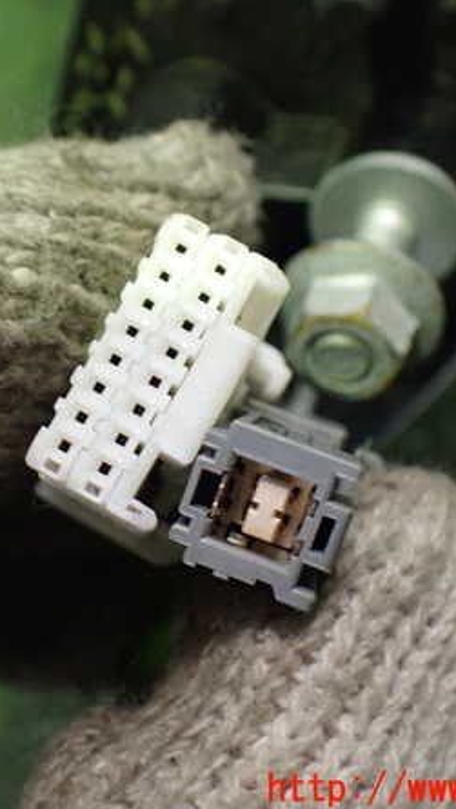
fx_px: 945
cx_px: 133
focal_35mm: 44
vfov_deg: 46.4
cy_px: 404
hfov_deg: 26.9
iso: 800
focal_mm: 5.4
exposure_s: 1/30
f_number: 2.3
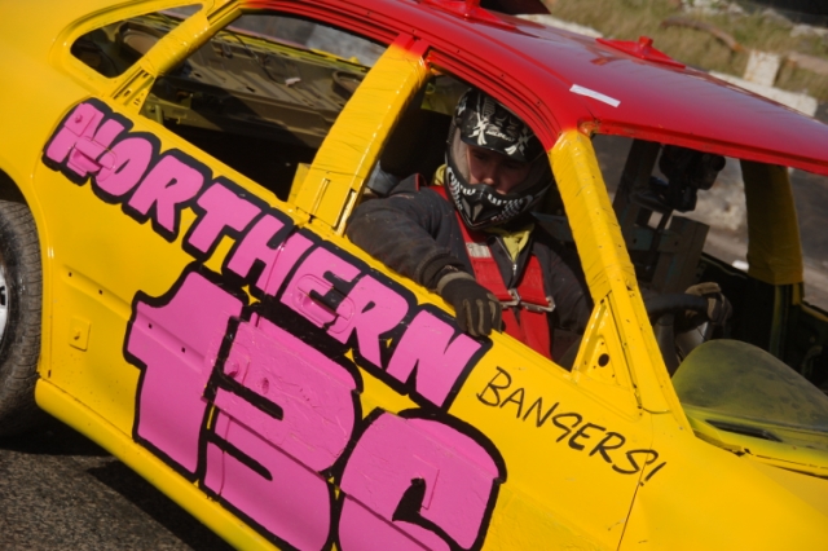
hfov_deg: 20.9
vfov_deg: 14.0
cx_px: 414
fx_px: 2241
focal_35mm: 98
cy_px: 276
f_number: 5.3
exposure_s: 1/1600
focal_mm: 65
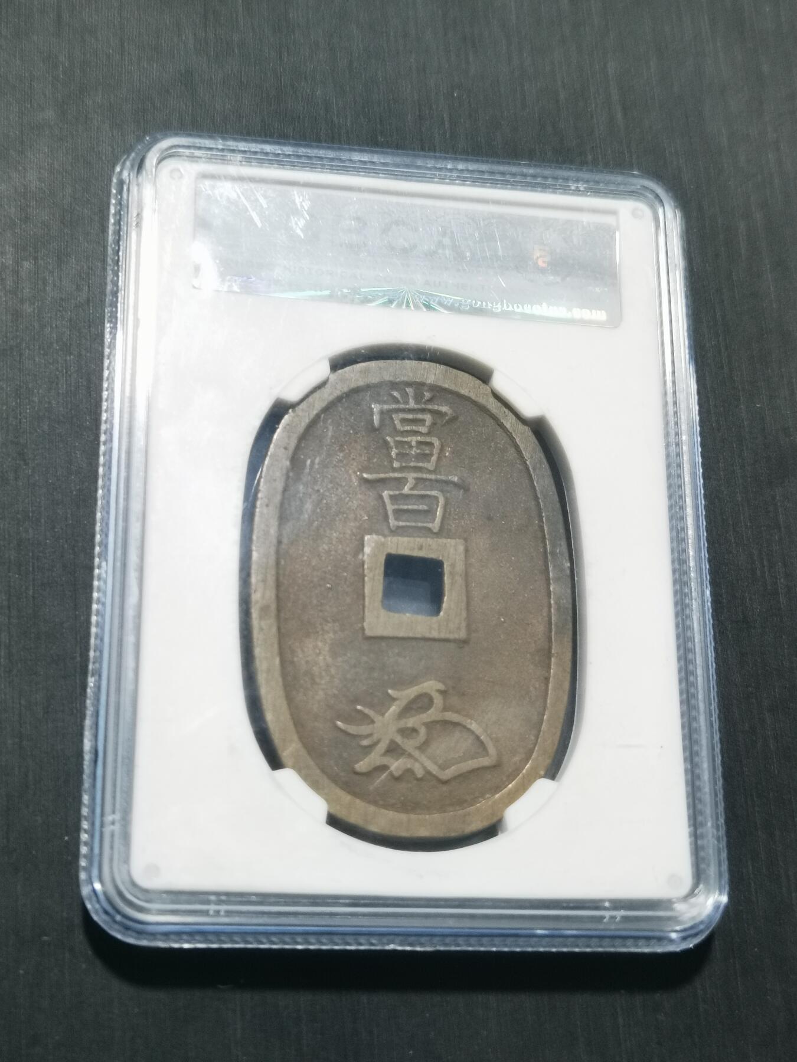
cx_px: 398
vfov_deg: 35.5
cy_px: 531
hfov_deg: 27.0
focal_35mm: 54
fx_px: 1658
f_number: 1.9
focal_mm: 6.67
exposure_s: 1/100
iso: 200
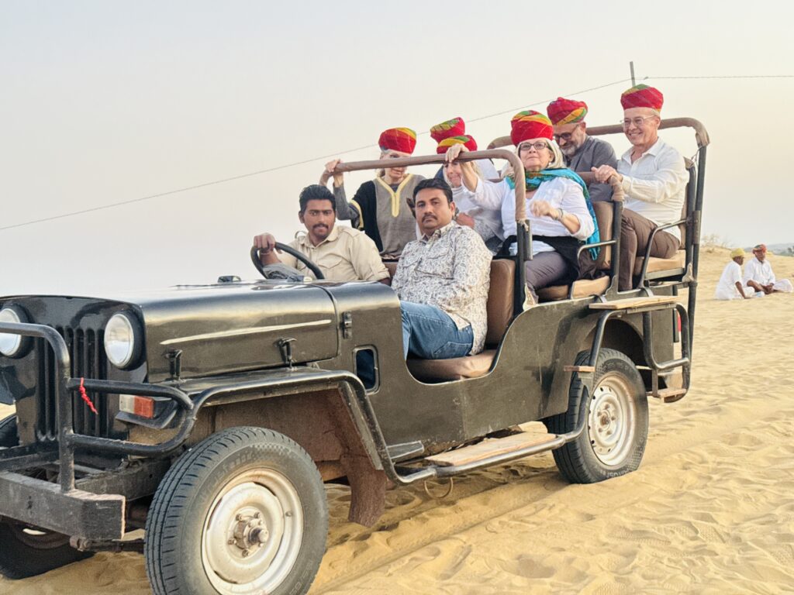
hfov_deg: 39.7
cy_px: 298
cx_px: 397
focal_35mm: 48
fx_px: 1101
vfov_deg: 30.3
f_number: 1.78
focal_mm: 6.86
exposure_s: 1/46
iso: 250
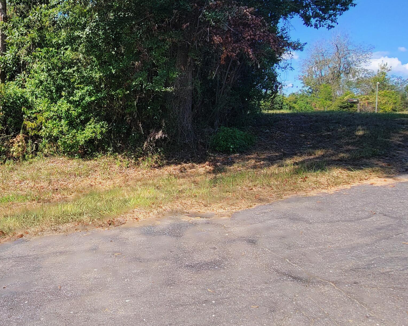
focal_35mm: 25
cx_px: 80
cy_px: 115
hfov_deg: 62.2
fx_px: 302
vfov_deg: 55.8
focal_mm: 2.2
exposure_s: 1/667
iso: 50
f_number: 2.2
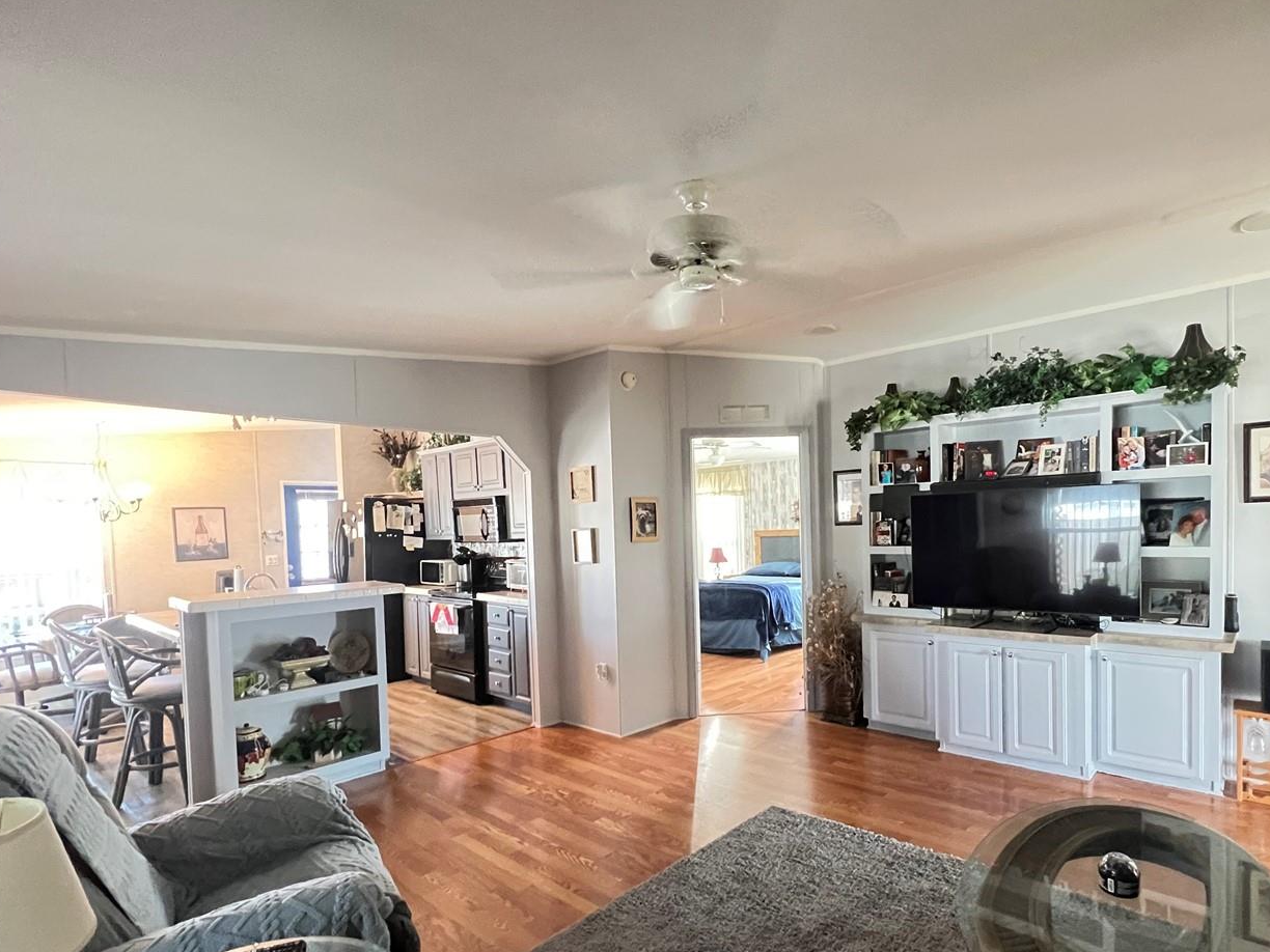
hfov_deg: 90.6
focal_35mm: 17
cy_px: 545
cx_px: 715
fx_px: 624
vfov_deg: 74.3
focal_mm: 1.57
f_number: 1.8
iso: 1000
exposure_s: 1/40
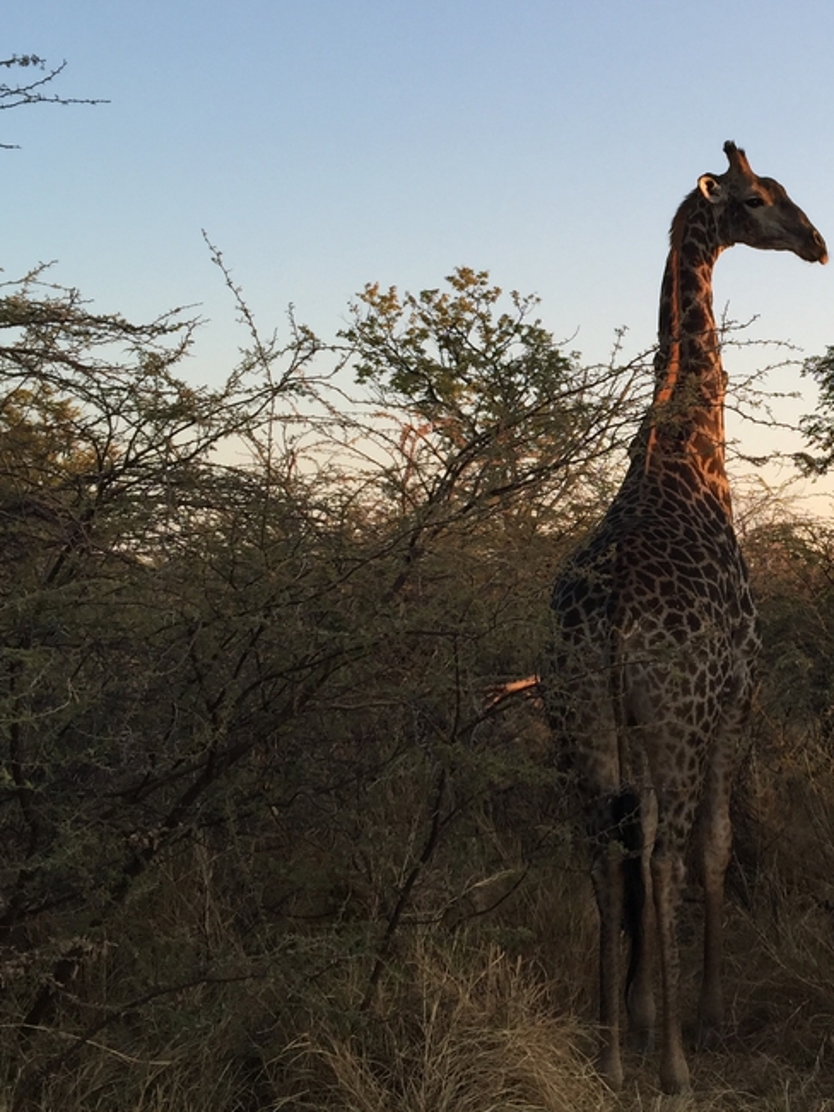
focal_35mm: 57
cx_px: 738
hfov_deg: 24.9
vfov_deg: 33.8
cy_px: 547
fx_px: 1832
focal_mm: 4.15
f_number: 2.2
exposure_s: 1/304
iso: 32
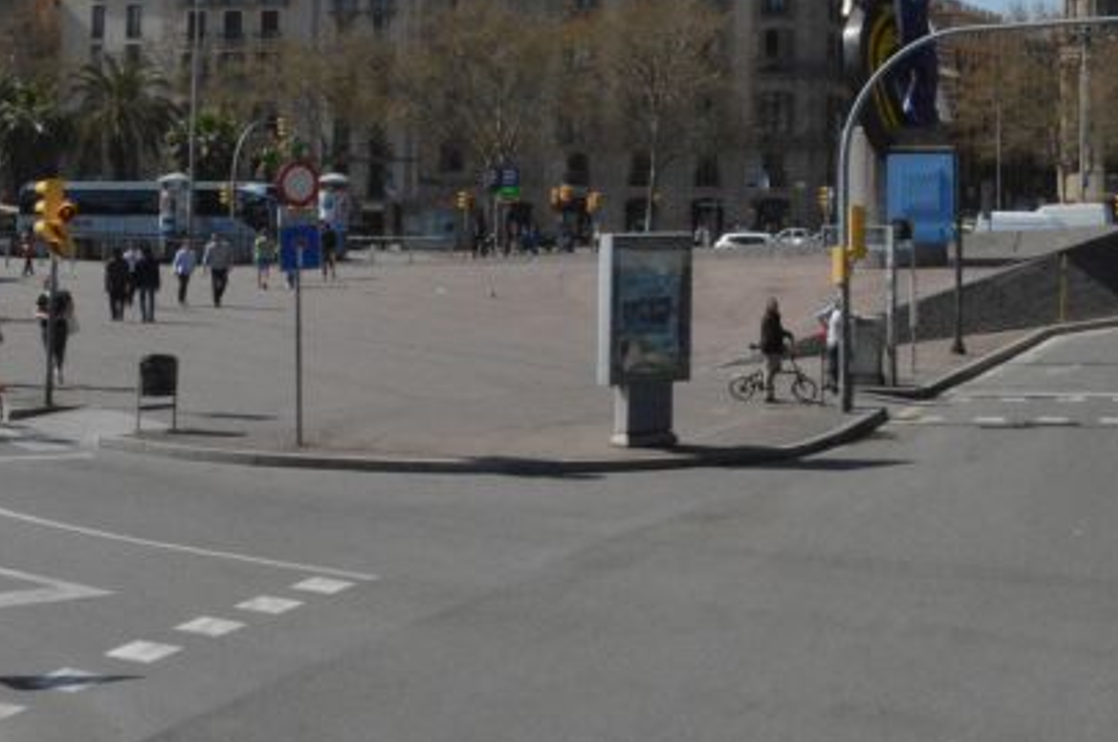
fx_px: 2108
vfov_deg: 19.3
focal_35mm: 68
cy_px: -21
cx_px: 959
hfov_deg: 28.8
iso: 3200
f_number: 20
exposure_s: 1/1600
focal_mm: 18
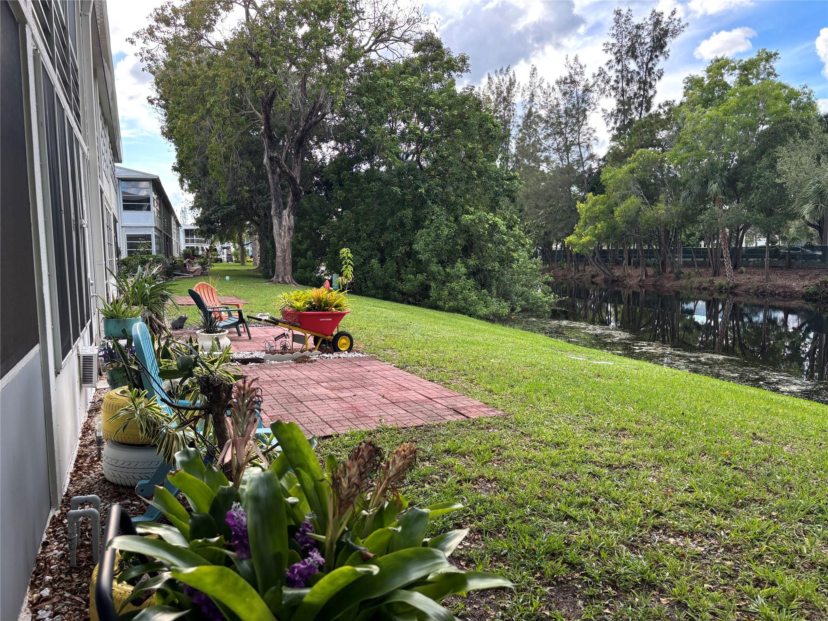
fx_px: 622
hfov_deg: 67.3
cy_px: 310
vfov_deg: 53.1
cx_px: 414
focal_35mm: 26
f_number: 1.6
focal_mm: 5.96
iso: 50
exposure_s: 1/361
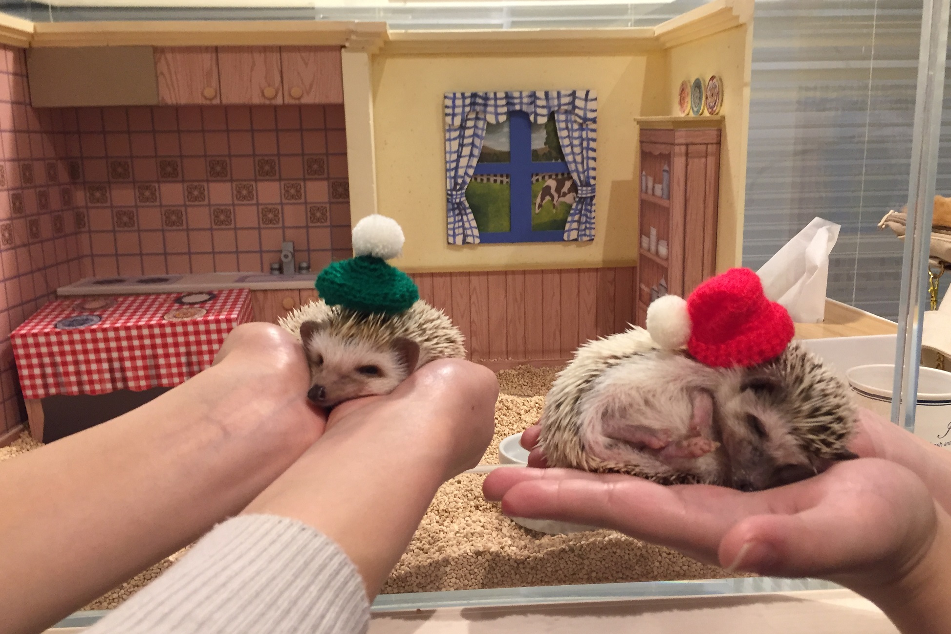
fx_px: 819
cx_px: 480
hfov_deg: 60.3
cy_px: 302
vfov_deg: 42.3
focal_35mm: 31
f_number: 2.2
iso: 125
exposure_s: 1/30
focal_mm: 4.15
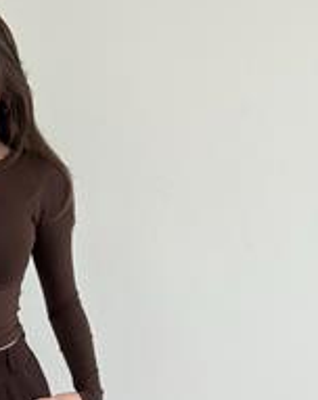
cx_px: -44
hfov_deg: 10.7
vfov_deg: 13.4
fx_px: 1676
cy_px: 416
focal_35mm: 142
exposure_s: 1/294
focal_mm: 5.96
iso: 32
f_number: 1.6
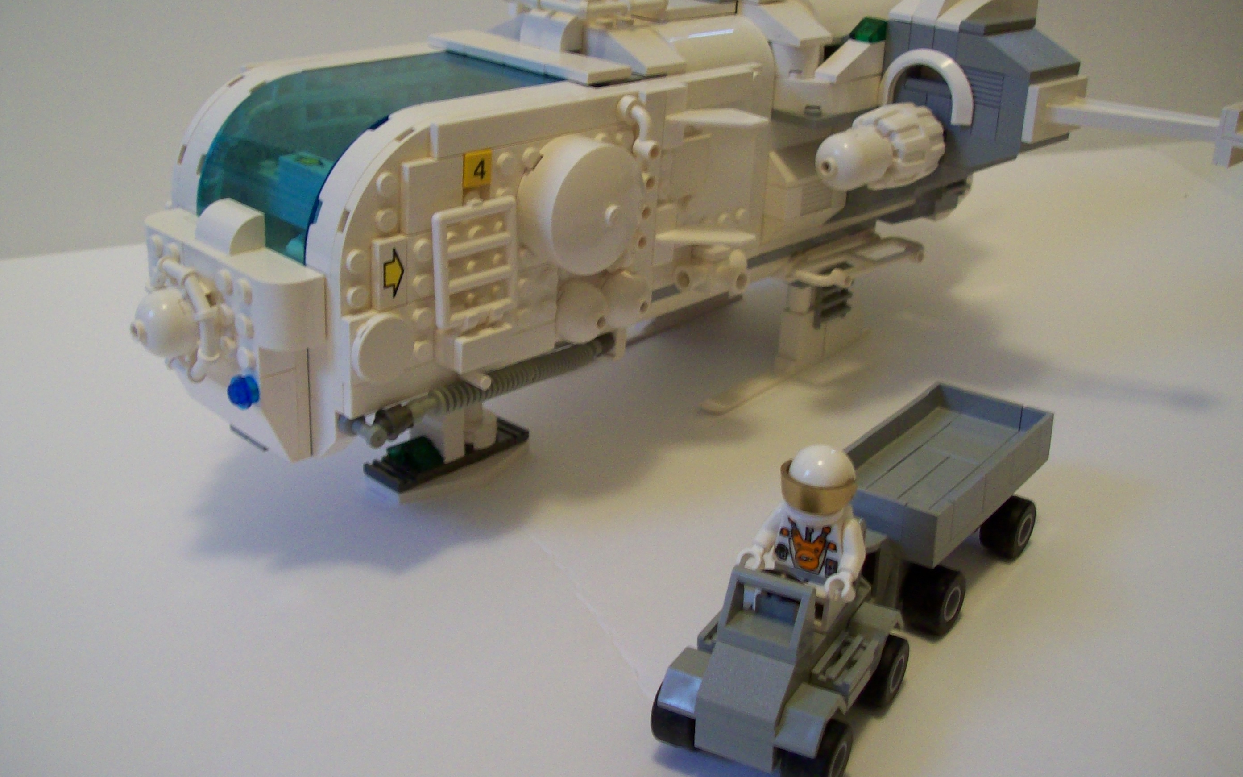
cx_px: 622
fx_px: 1321
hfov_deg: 50.4
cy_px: 360
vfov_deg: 32.8
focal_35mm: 39
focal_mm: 6
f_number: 2.7
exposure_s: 1/10.7
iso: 160
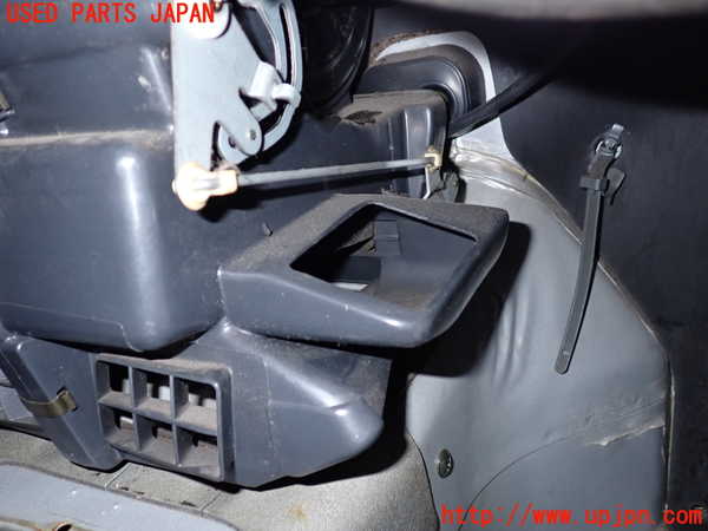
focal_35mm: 30
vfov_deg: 46.8
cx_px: 354
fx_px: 614
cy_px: 266
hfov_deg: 60.0
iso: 320
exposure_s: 1/30
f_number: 6.3
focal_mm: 5.4
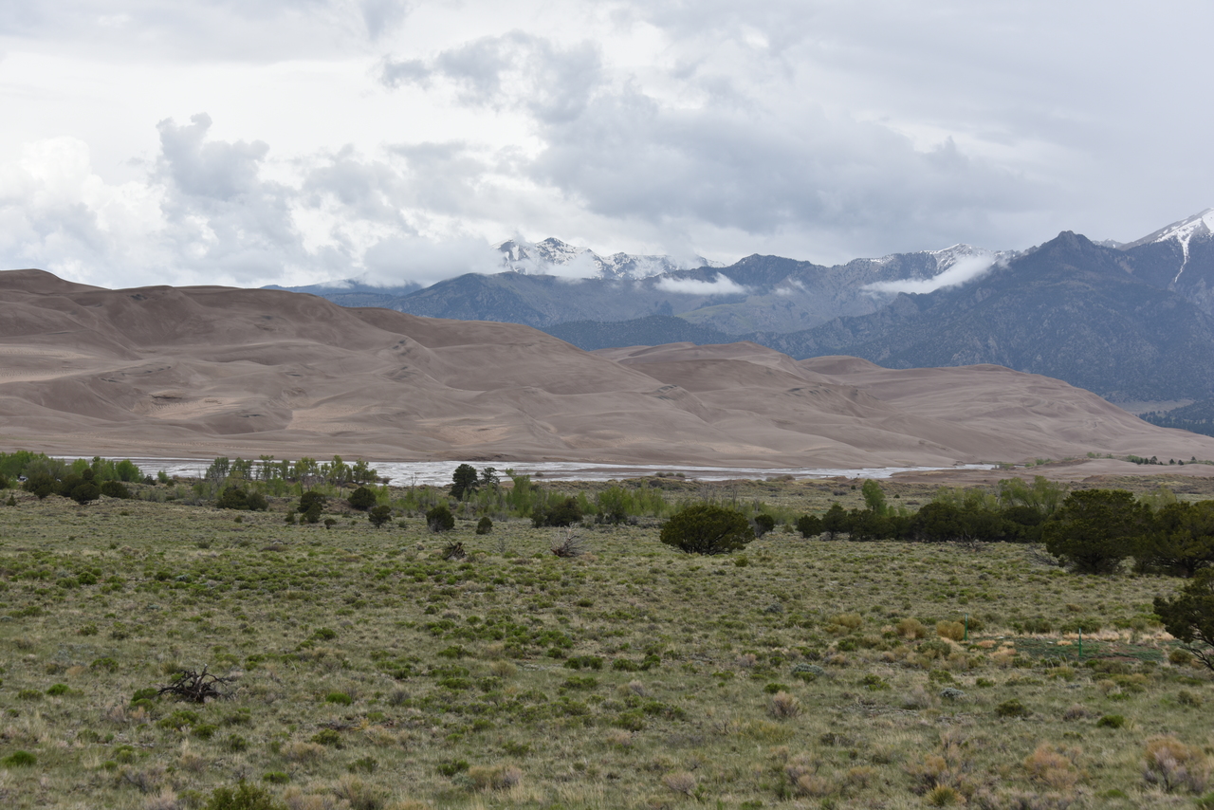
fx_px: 2091
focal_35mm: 62
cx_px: 607
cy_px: 405
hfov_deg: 32.4
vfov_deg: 21.9
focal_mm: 62
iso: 100
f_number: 9
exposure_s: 1/320
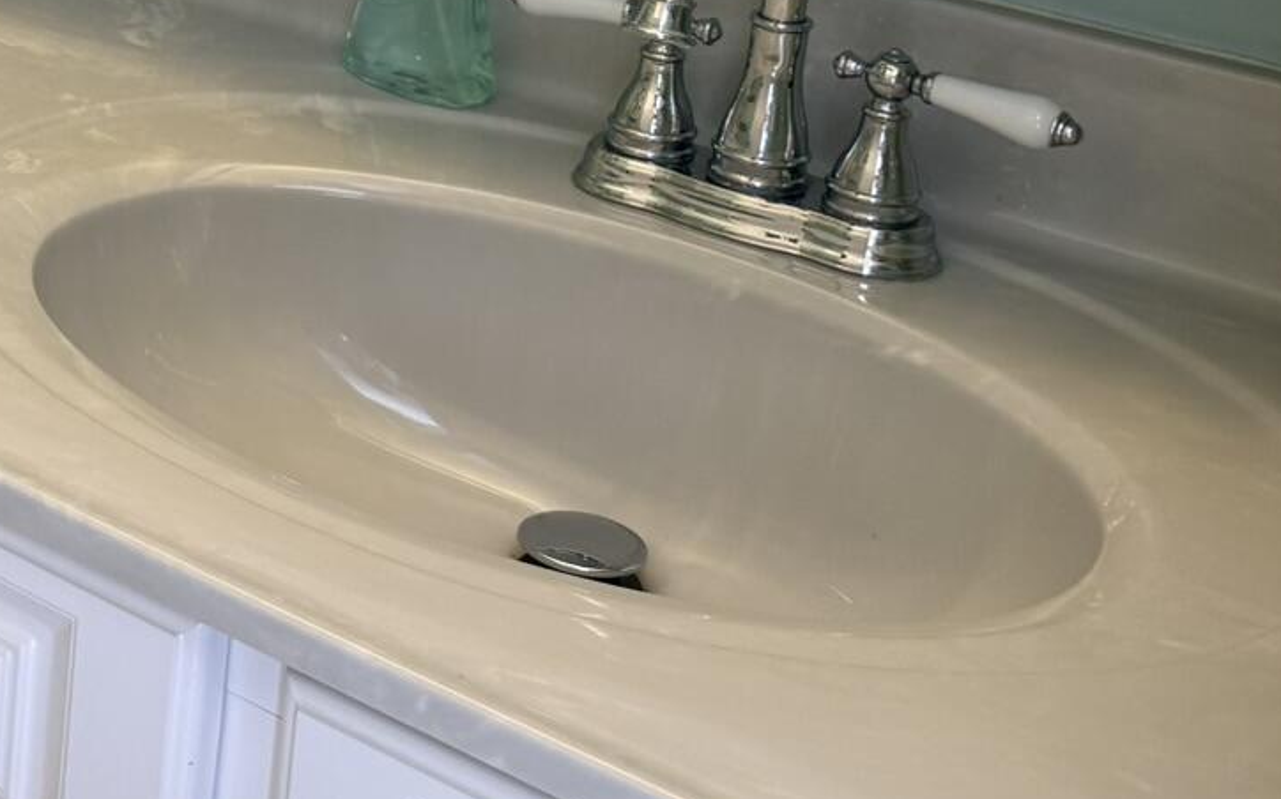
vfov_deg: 17.3
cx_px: -421
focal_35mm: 72
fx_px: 2513
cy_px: -138
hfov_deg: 24.6
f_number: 1.78
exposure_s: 1/120
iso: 160
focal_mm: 6.76
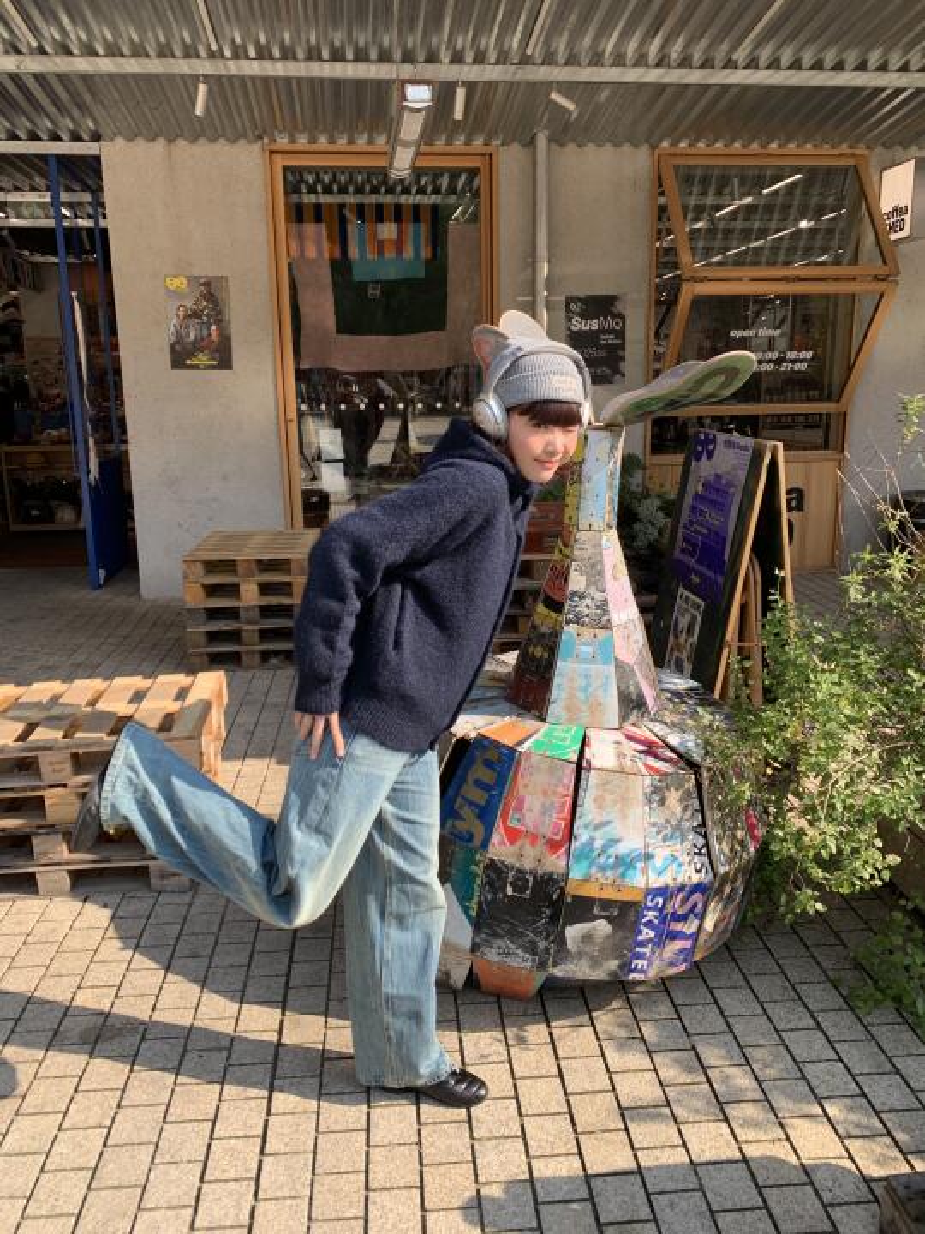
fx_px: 926
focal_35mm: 26
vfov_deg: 67.3
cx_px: 462
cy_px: 617
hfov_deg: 53.1
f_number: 1.8
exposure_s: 1/777
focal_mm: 4.25
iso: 25
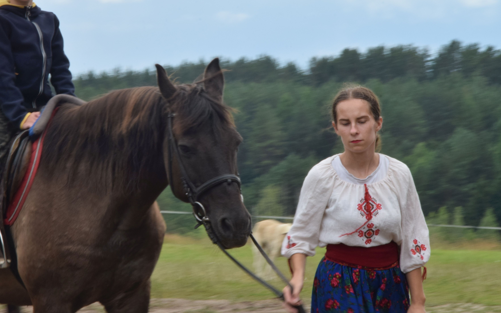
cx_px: 183
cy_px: 102
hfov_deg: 9.8
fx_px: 2931
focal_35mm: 215
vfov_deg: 6.1
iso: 400
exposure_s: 1/25
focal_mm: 105
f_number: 32
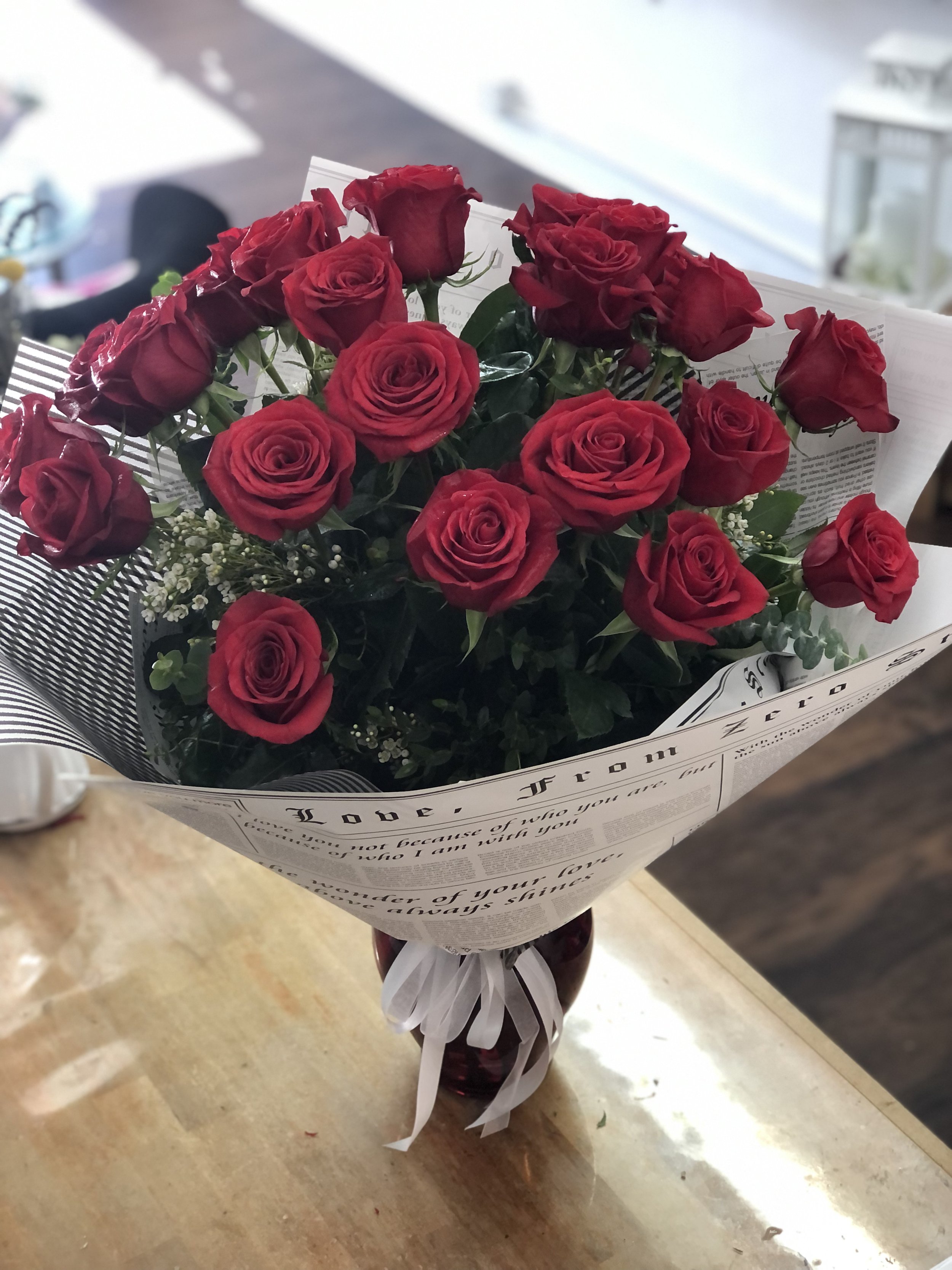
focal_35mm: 57
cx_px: 476
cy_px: 635
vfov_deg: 33.8
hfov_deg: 25.7
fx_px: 2090
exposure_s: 1/30
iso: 80
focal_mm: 6.6
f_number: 2.8
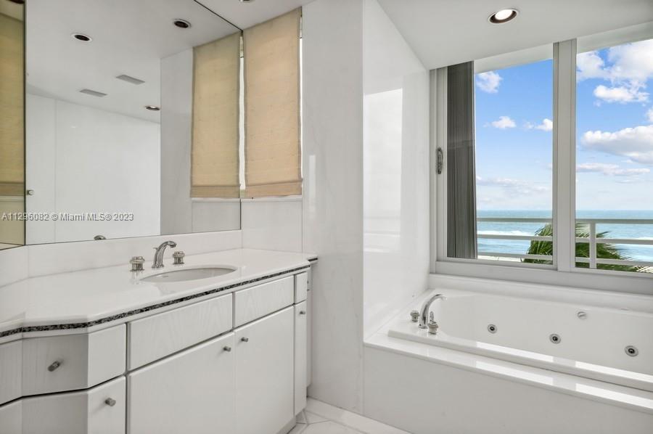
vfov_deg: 67.3
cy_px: 217
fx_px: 326
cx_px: 326
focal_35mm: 18
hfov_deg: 90.1
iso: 100
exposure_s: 1/160
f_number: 8
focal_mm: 18
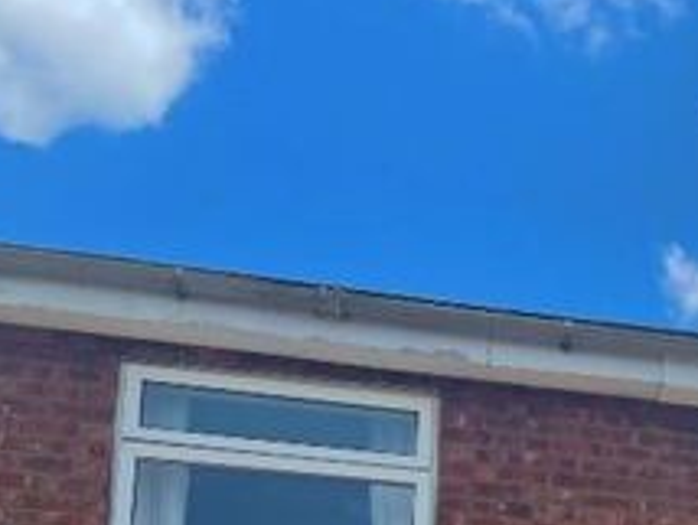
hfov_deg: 20.6
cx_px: 949
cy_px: 836
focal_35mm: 85
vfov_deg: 15.7
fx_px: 1716
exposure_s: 1/2924
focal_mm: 5.1
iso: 32
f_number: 1.6
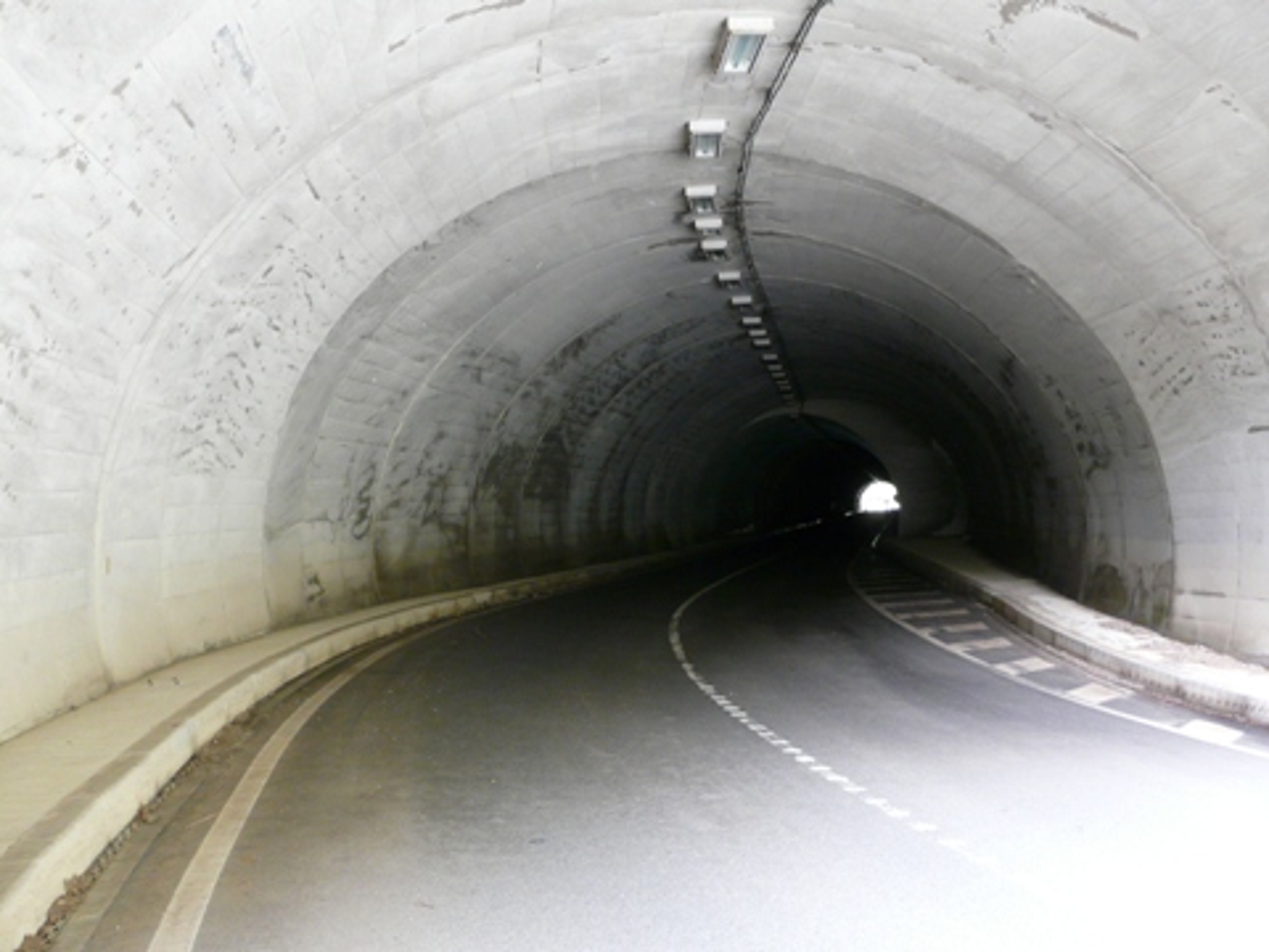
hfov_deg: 63.4
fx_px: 1026
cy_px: 476
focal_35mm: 28
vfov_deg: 49.7
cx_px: 634
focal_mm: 4.6
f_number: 2.8
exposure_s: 1/15
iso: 200
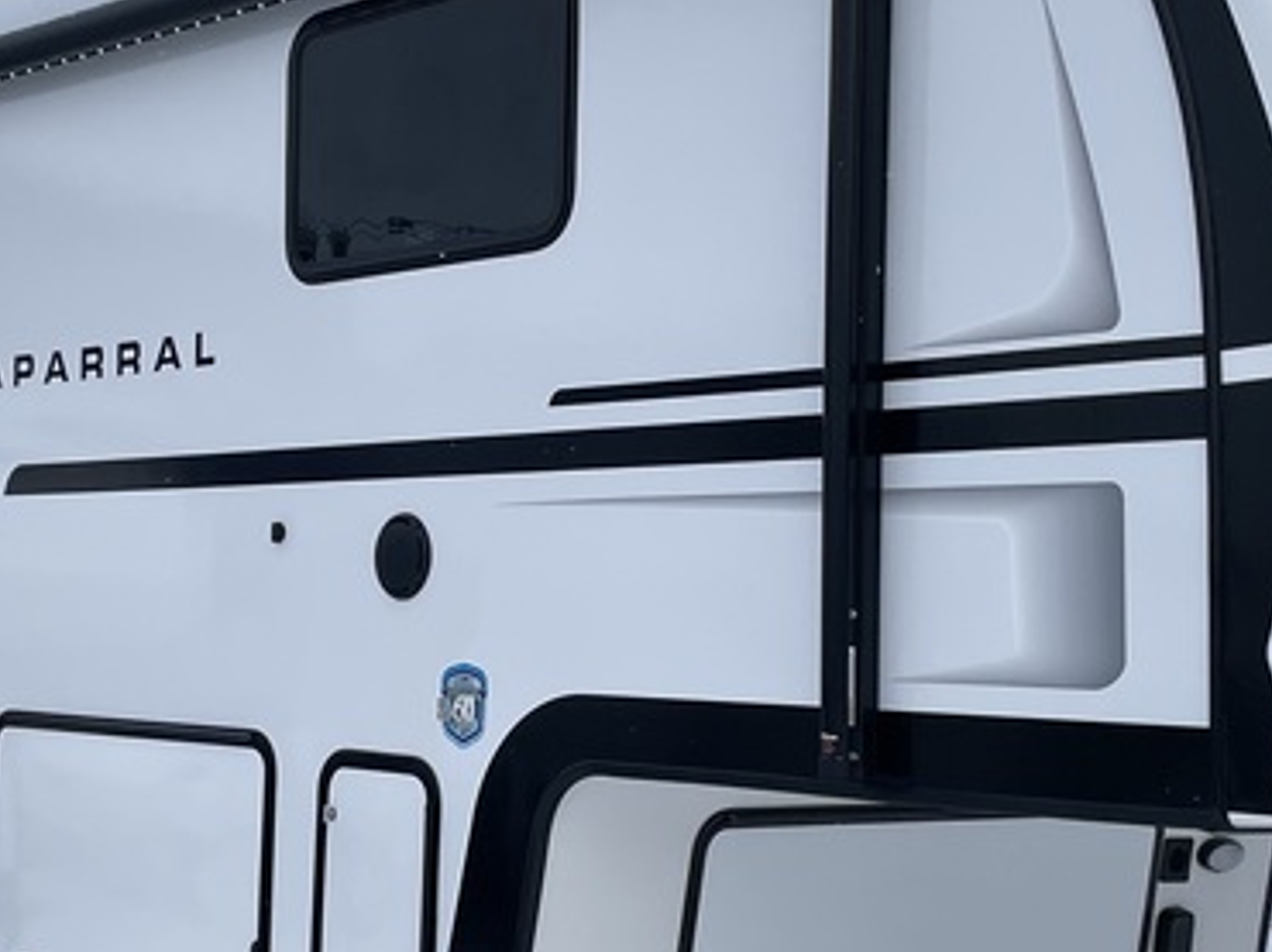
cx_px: 382
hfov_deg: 26.8
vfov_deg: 20.4
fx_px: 2644
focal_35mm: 72
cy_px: 546
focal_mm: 4.2
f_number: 1.6
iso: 32
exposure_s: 1/2747
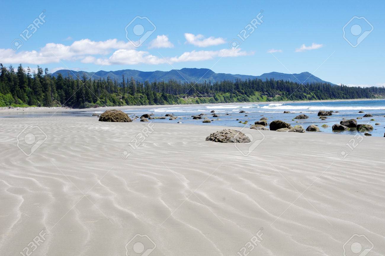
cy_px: 128
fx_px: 545
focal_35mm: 51
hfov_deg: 38.9
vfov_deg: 26.4
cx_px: 192
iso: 200
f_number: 8
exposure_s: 1/200
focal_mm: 34.38
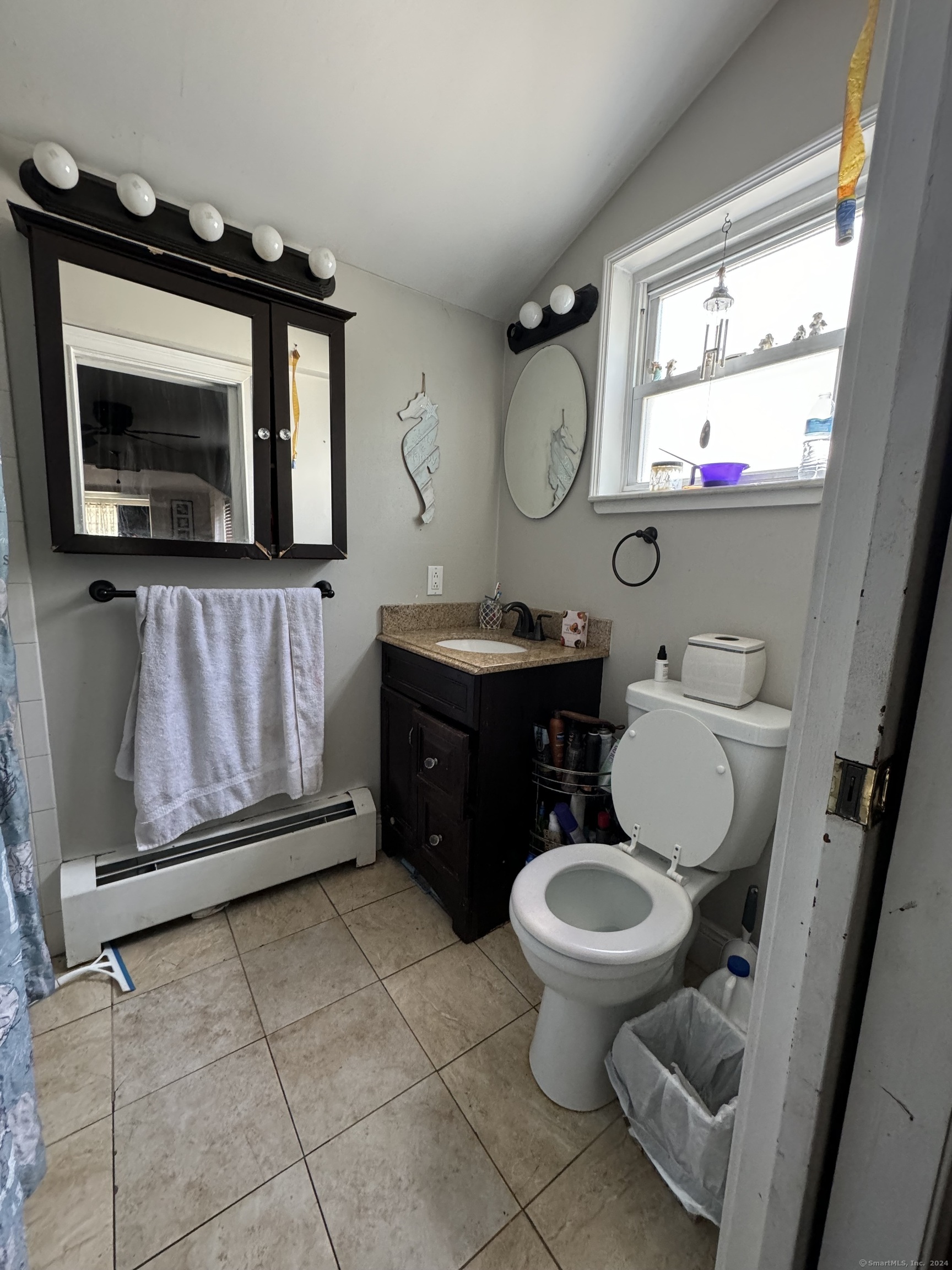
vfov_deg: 102.1
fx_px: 513
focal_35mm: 14
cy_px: 635
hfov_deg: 85.7
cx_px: 476
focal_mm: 2.22
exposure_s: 1/99
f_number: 2.2
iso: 320
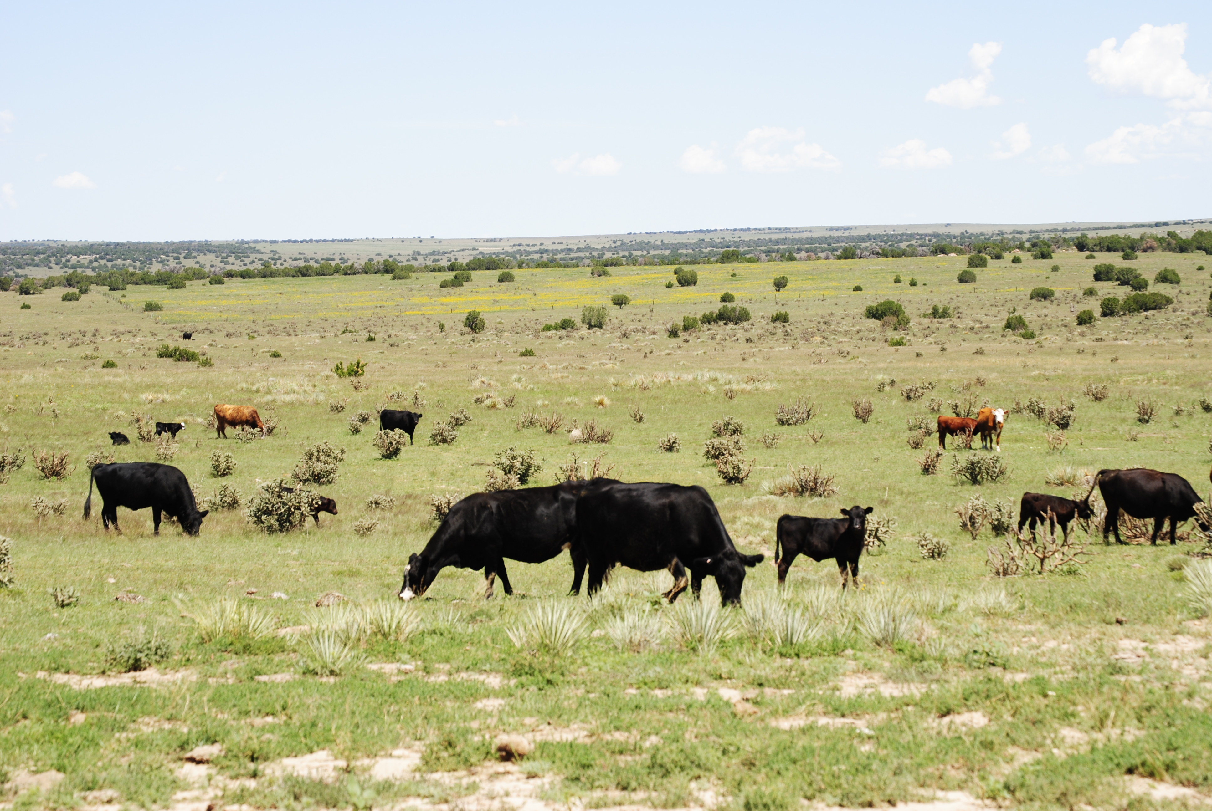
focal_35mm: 120
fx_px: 4045
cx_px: 606
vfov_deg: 11.5
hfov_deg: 17.0
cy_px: 406
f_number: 10
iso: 140
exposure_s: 1/250
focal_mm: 80
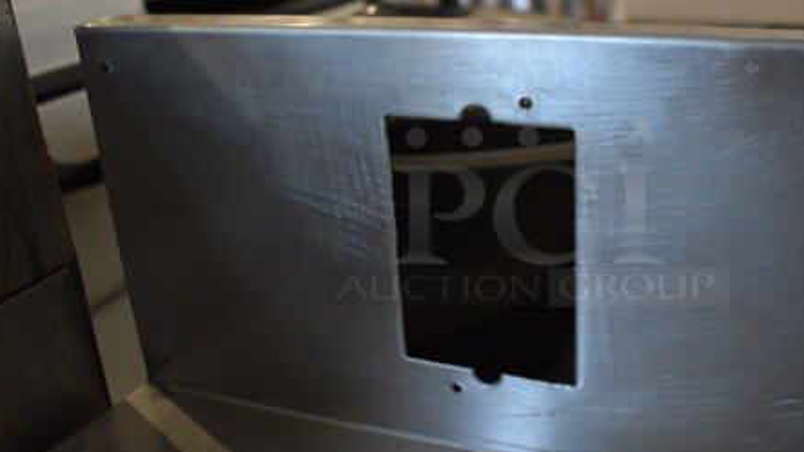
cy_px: 211
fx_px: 831
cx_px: 528
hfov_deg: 50.8
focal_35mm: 39
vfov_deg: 30.4
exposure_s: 1/125
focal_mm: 18
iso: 1250
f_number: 3.5
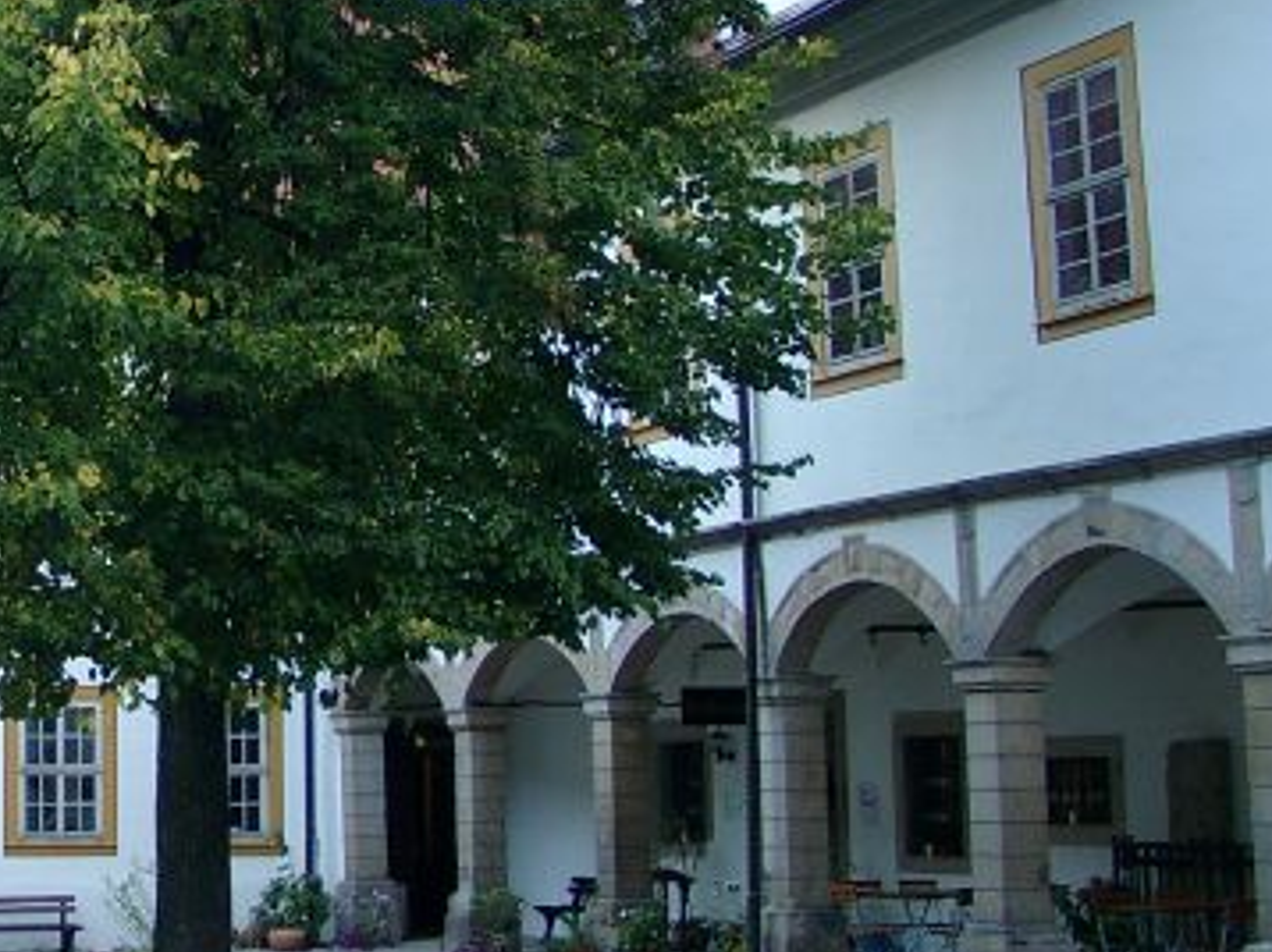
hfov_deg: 24.0
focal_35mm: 76
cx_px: -139
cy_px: 284
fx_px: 2791
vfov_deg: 19.3
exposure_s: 1/43.5
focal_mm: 7.13
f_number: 2
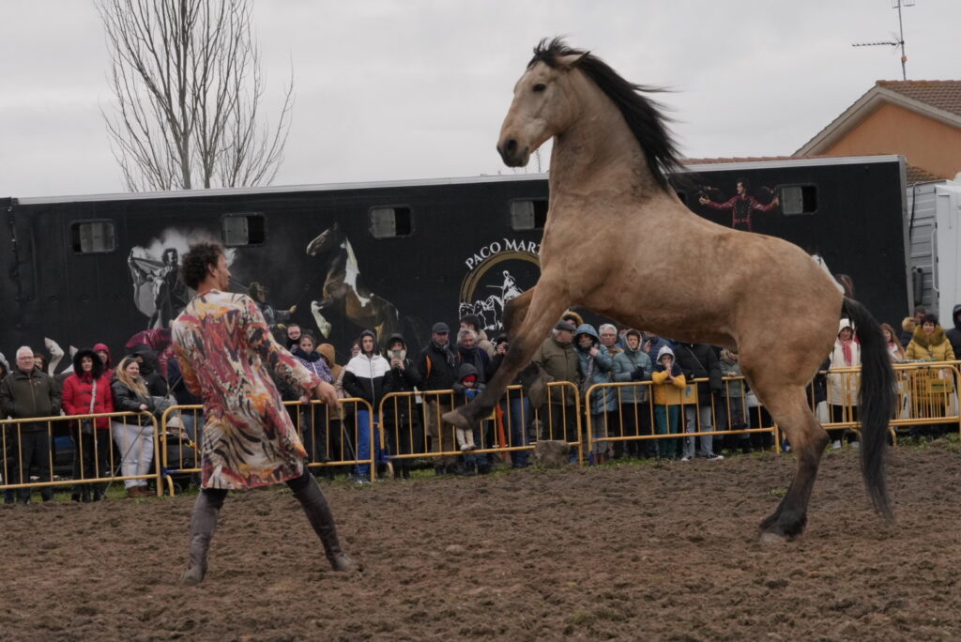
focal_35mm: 130
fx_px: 3472
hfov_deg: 15.8
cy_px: 321
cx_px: 480
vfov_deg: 10.6
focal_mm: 87
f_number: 13
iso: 1600
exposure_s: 1/400
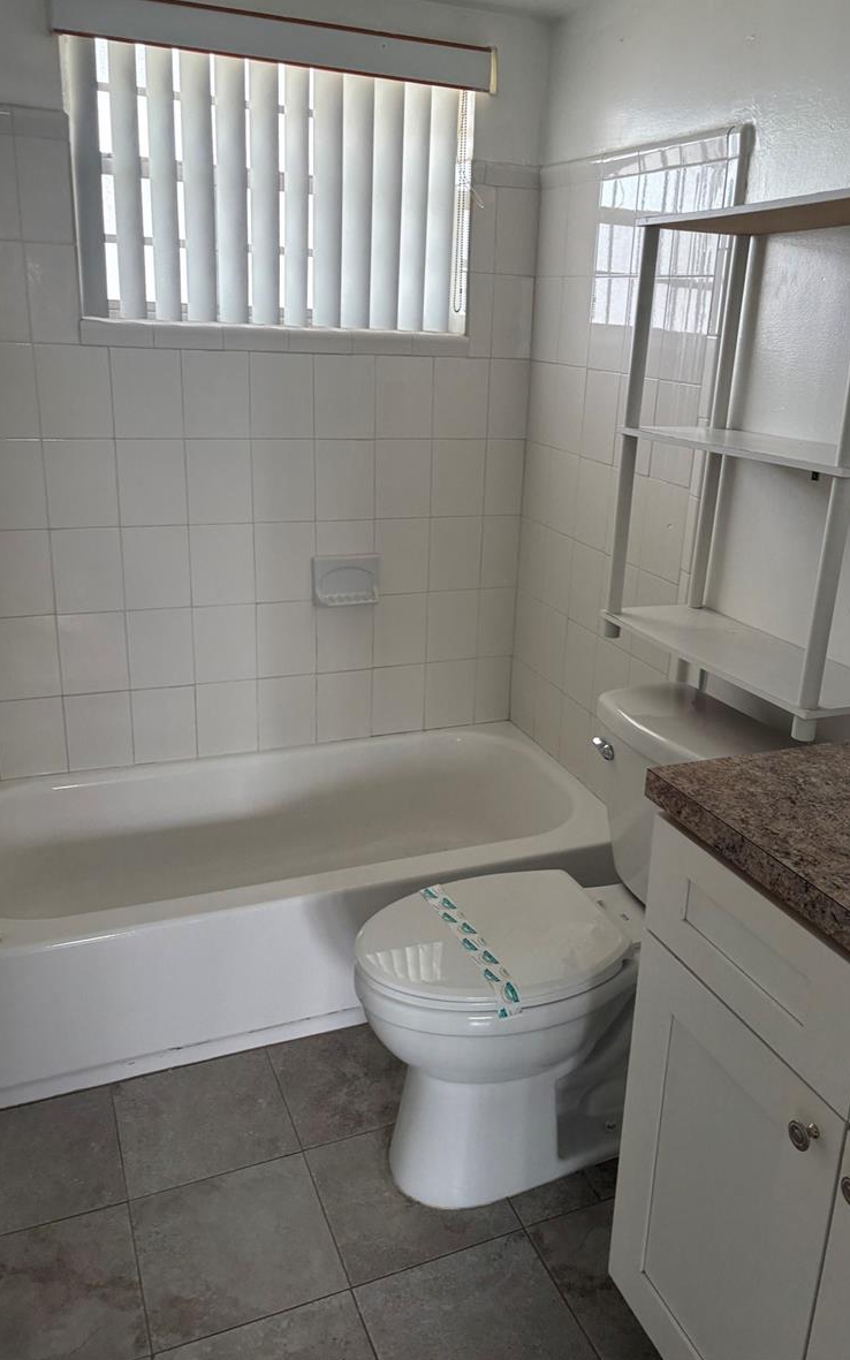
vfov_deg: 66.5
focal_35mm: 28
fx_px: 1038
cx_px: 496
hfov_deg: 44.4
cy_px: 671
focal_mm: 5.96
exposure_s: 1/76
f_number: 1.6
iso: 125
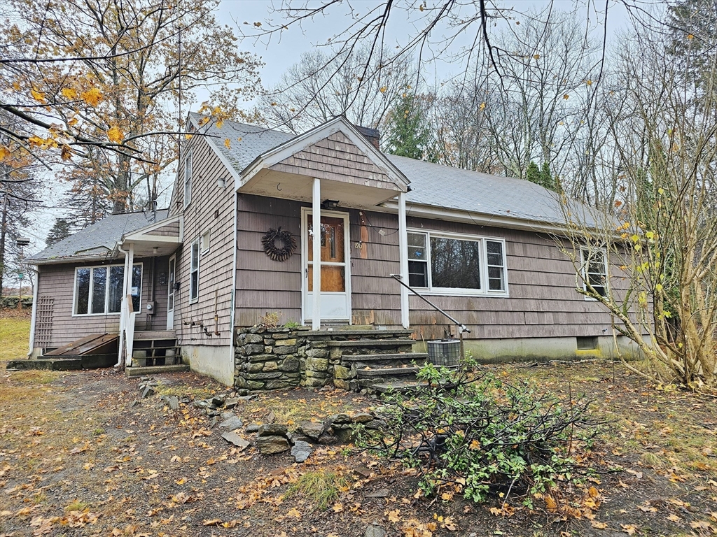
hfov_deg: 73.9
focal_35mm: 23
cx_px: 358
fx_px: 476
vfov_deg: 58.9
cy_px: 268
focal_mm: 6.3
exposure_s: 1/120
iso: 64
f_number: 1.7
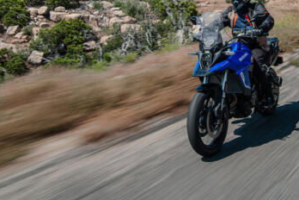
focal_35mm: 46
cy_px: 61
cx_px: 211
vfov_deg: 29.0
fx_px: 382
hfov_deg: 41.9
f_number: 16
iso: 80
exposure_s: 1/30
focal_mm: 32
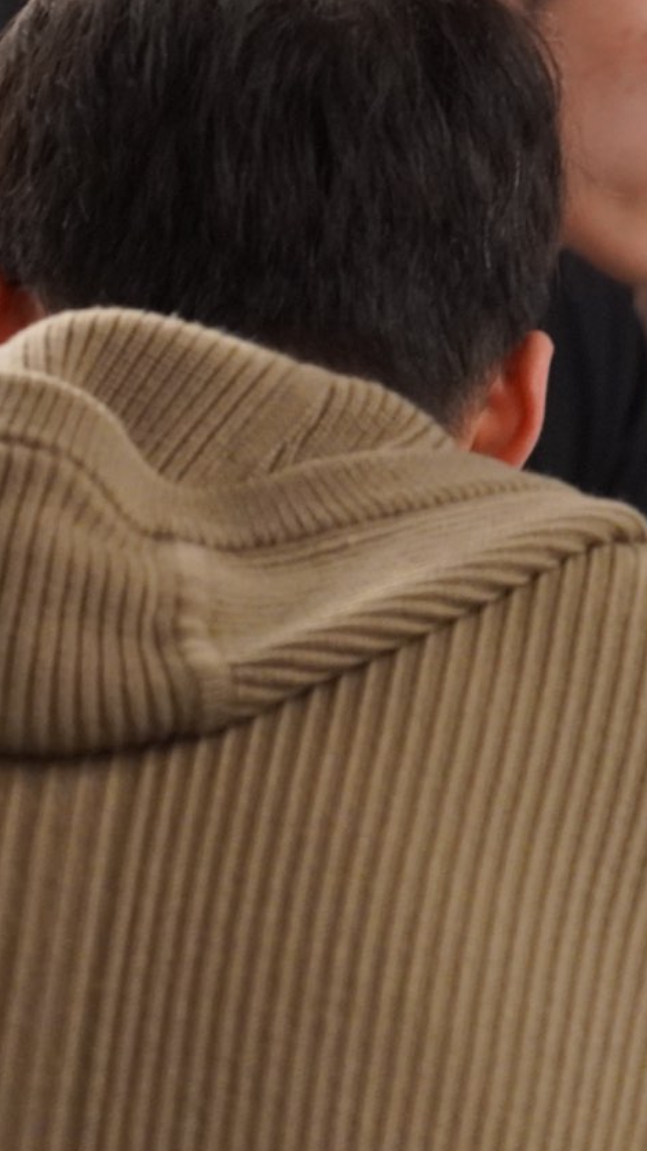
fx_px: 10328
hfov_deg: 3.5
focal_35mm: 339
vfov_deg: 6.4
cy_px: 527
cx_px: -796
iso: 1600
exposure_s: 1/160
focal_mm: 75
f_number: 4
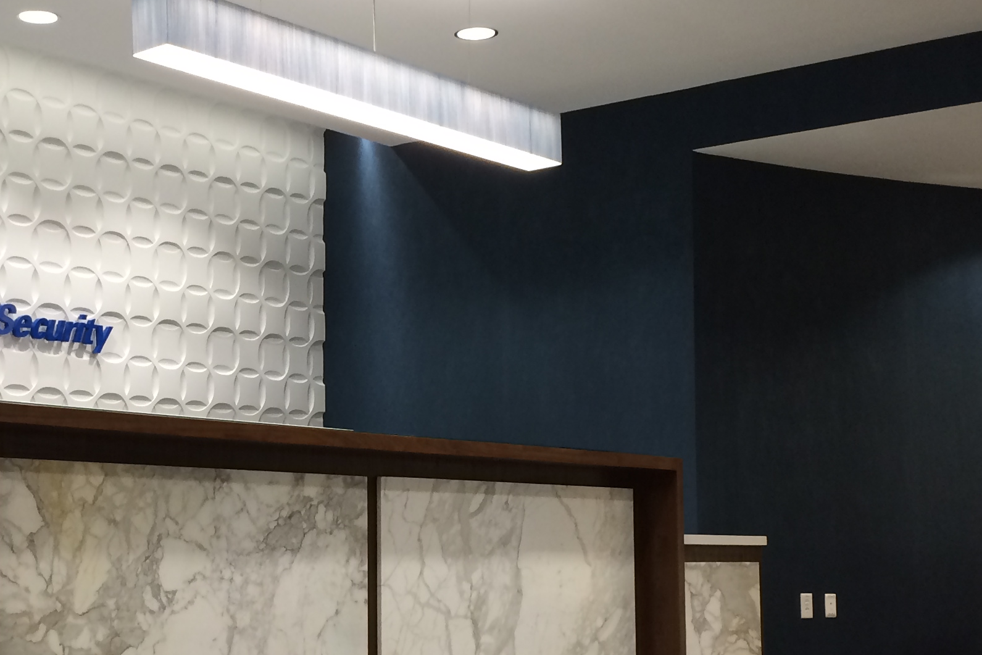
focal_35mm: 64
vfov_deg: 21.2
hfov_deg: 30.7
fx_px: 1746
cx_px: 208
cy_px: 391
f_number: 2.2
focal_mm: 4.12
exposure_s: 1/30
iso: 80
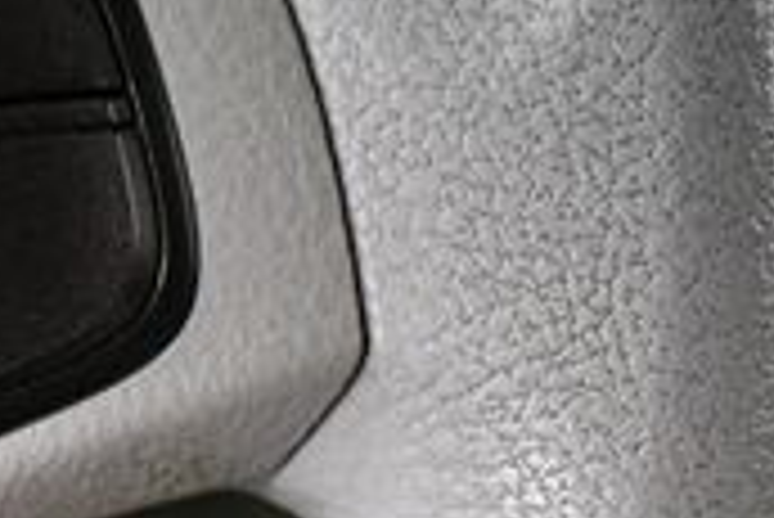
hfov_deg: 14.7
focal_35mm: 134
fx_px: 2883
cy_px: 95
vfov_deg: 10.2
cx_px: -216
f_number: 3.5
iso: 3200
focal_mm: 18
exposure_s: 1/125
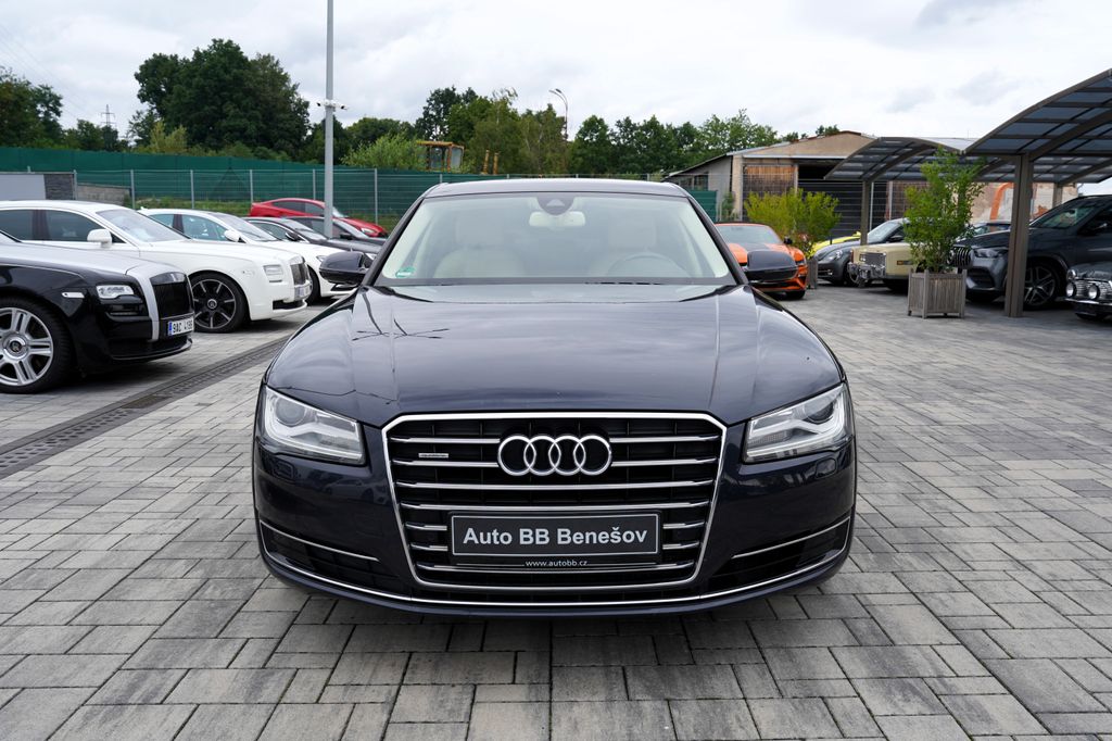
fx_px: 926
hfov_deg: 61.9
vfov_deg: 43.6
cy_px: 370
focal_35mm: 30
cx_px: 556
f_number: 6.3
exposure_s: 1/160
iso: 100
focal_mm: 30
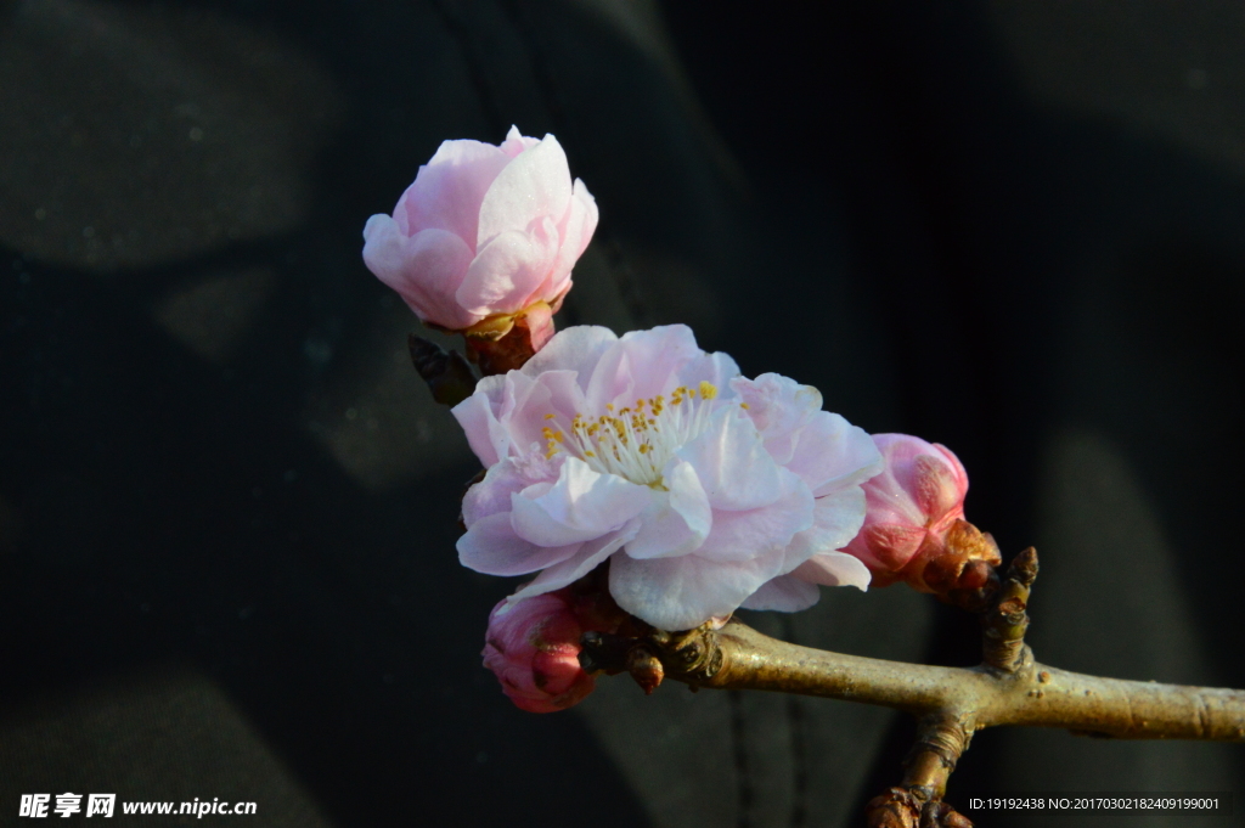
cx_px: 622
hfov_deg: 4.6
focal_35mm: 450
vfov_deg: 3.1
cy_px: 414
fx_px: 15550
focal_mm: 300
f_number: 20
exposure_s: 1/250
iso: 1400
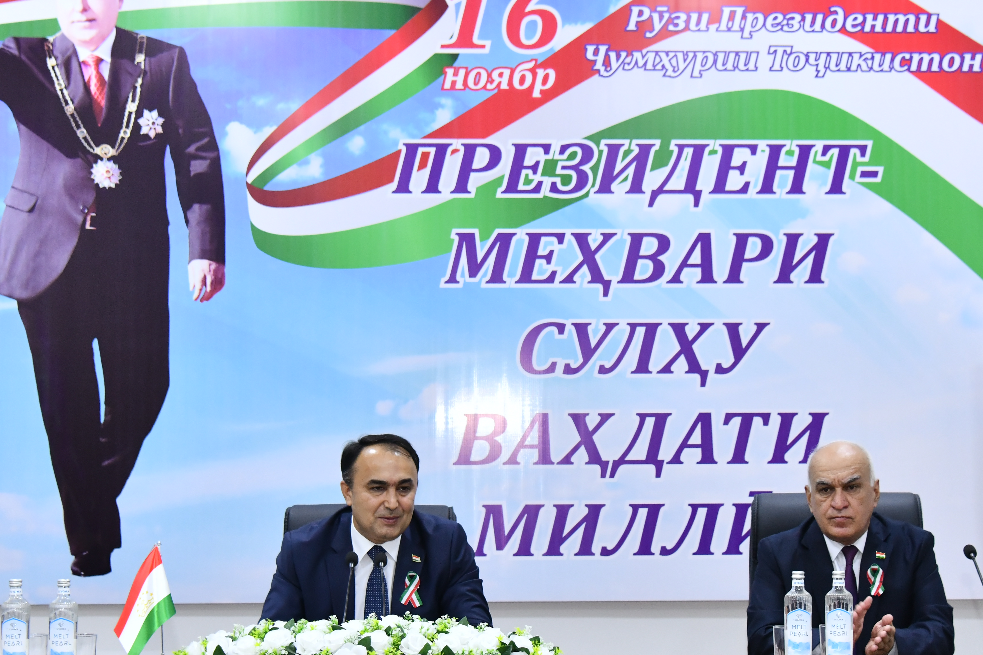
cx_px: 570
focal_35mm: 67
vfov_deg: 20.3
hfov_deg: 30.0
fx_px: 1829
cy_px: 334
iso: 1250
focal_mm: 38
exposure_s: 1/160
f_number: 4.5
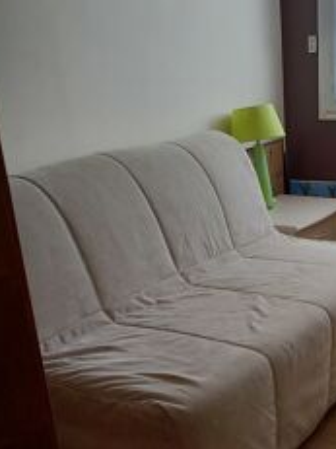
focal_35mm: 50
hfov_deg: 28.0
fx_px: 648
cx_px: 299
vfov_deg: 37.7
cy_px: 306
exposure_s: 1/50
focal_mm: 4
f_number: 1.8
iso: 100
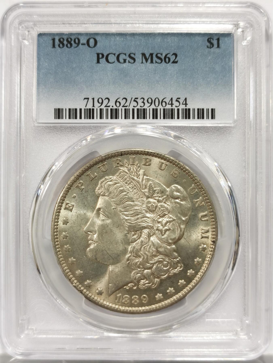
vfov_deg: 35.5
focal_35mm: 54
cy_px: 182
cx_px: 136
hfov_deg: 27.0
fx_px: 568
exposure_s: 1/100
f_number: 16
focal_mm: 5.56
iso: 125
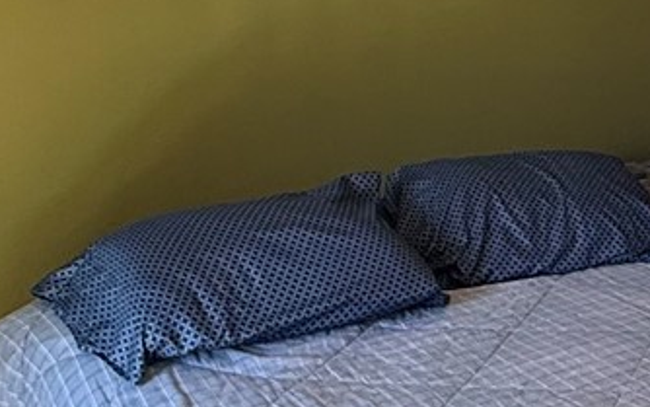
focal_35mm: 71
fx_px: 1258
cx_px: 539
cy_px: 33
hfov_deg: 28.2
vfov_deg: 18.0
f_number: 2.2
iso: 250
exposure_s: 1/60
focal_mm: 2.22
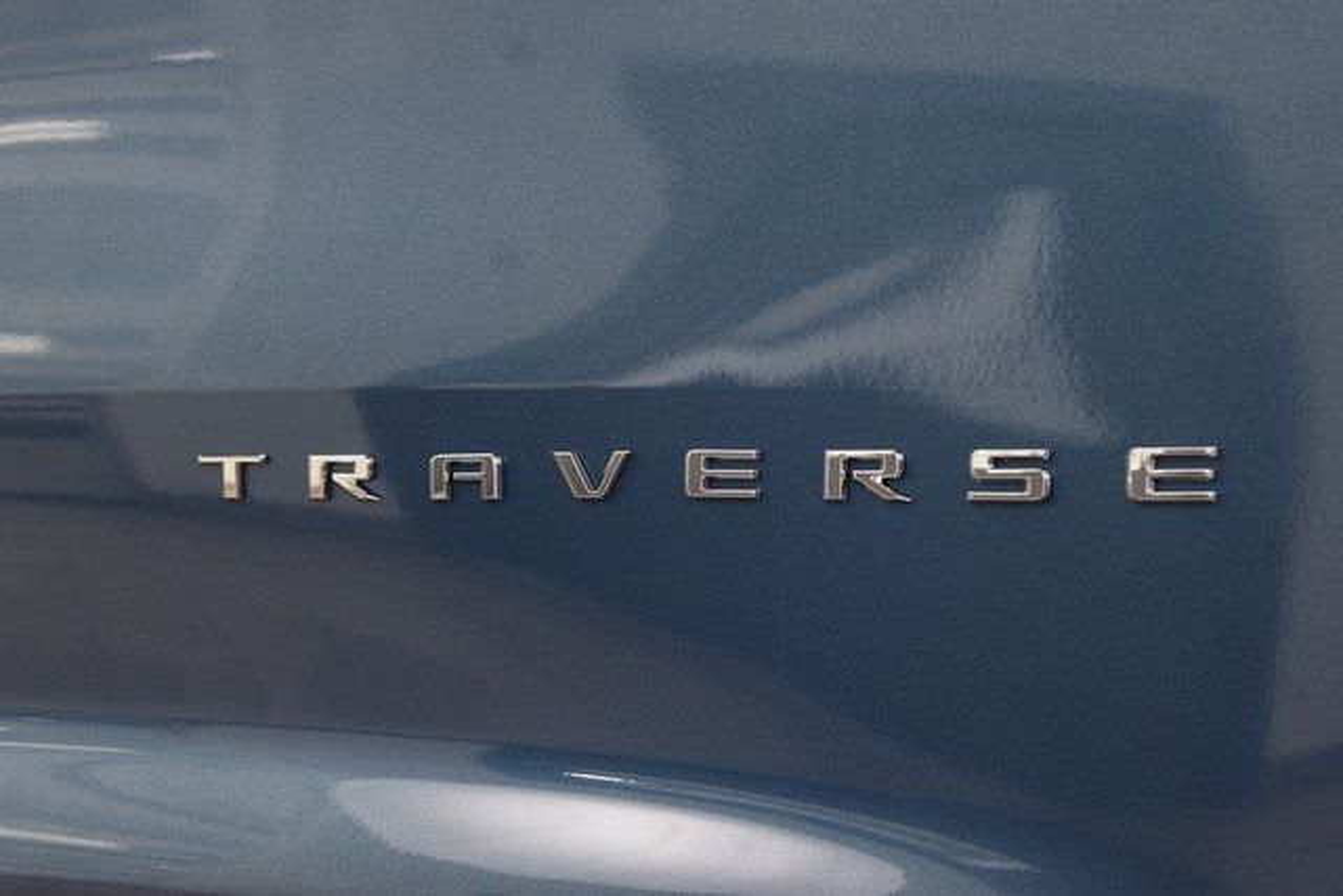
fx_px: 2910
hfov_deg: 26.0
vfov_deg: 17.5
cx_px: 672
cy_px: 448
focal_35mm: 78
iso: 1000
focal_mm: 52
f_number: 6.3
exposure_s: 1/15
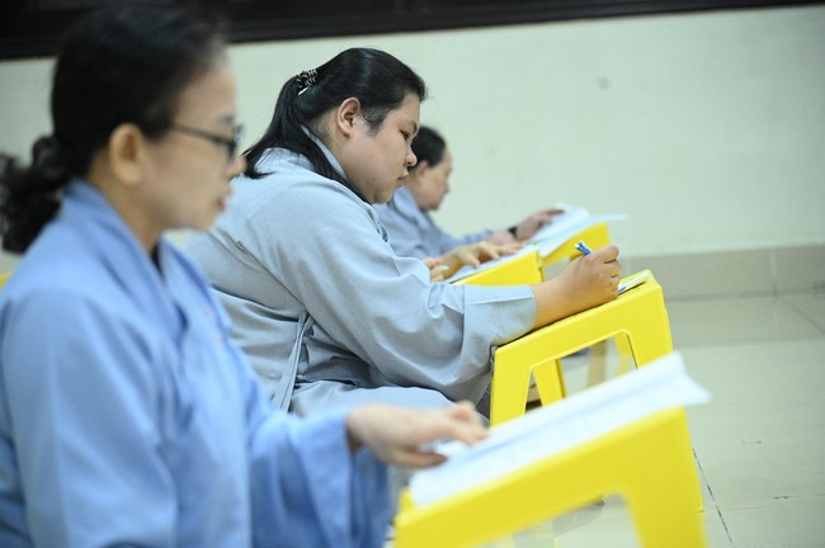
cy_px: 274
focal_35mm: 120
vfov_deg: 11.4
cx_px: 412
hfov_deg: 17.1
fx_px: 2747
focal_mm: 120
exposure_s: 1/200
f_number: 4
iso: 10000
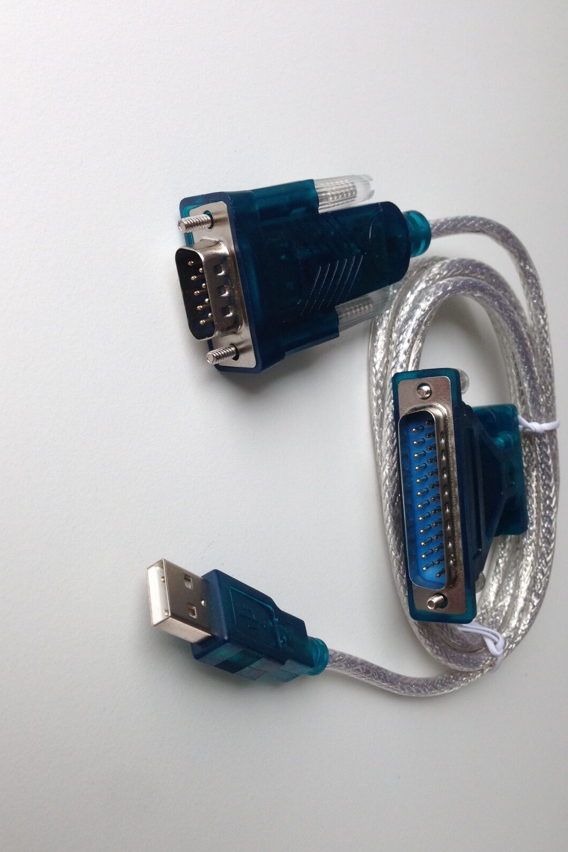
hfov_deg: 37.8
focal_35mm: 35
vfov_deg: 54.4
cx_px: 315
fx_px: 828
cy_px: 432
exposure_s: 1/173
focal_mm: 4.12
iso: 50
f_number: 2.4
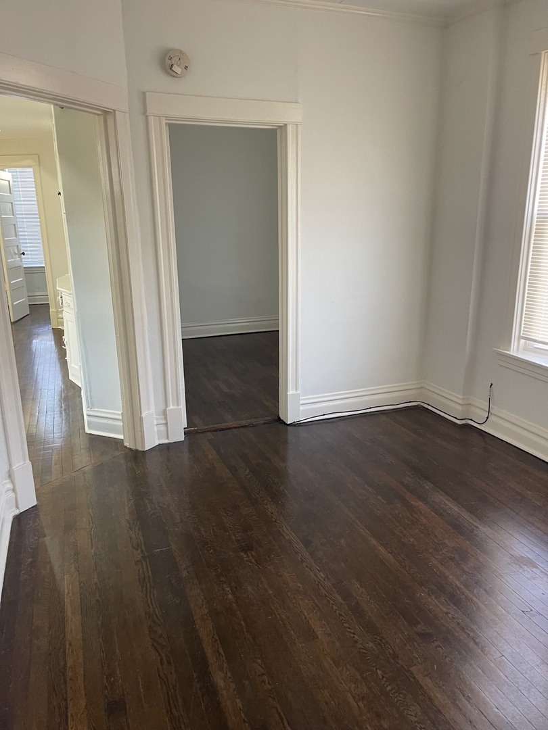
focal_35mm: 25
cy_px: 365
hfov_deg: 54.9
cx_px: 274
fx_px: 528
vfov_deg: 69.4
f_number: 1.6
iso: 250
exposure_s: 1/60
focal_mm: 5.1
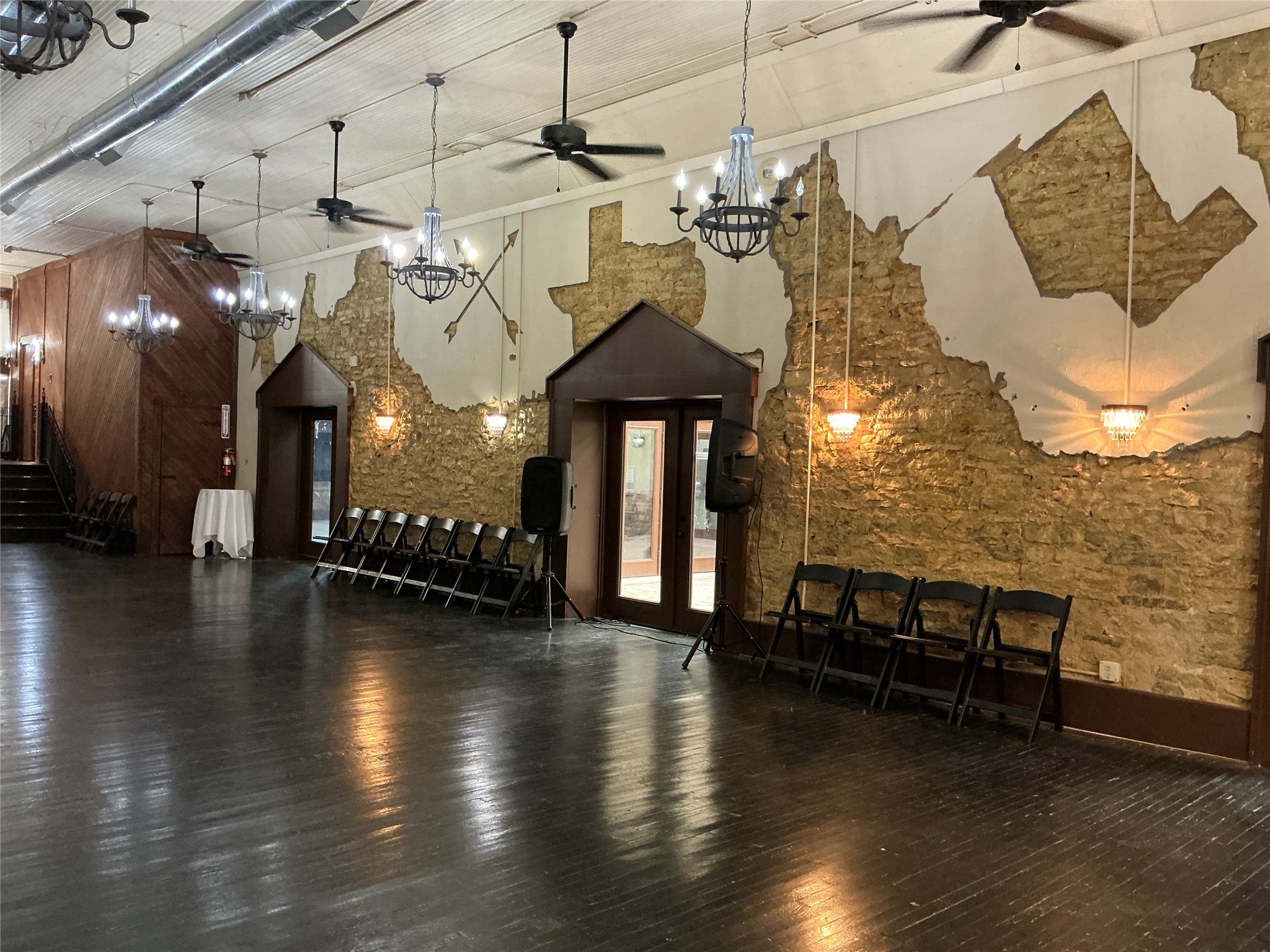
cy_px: 476
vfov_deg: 49.7
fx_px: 1027
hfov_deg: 63.4
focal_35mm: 28
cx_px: 635
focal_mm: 3
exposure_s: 1/30
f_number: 1.8
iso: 320
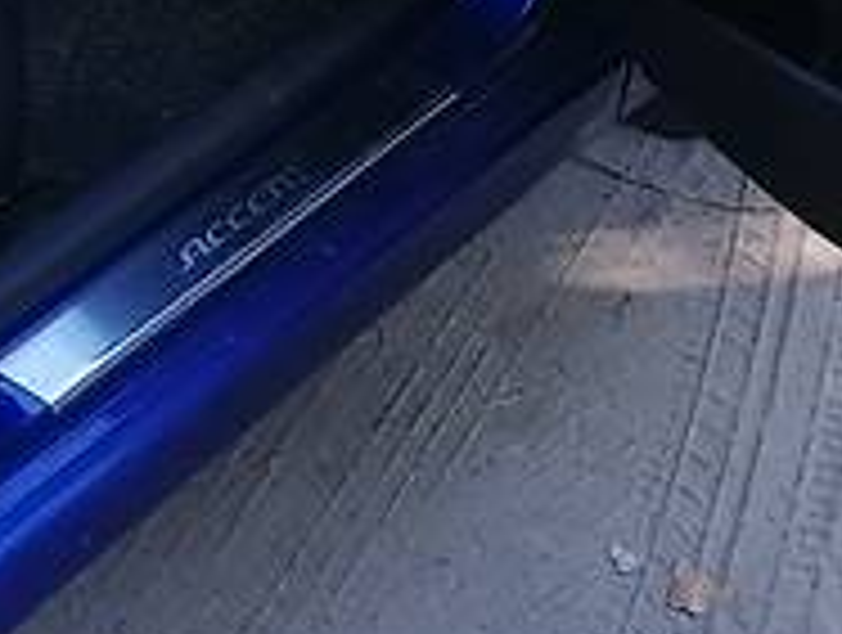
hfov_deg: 17.7
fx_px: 2705
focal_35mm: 111
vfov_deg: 12.7
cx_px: 342
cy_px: -328
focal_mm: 3.8
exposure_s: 1/100
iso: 64
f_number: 2.2
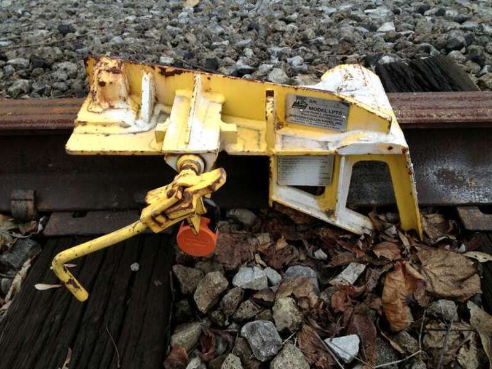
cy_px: 184
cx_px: 246
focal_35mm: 35
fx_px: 497
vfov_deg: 40.7
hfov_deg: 52.6
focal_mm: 4.28
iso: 50
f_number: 2.4
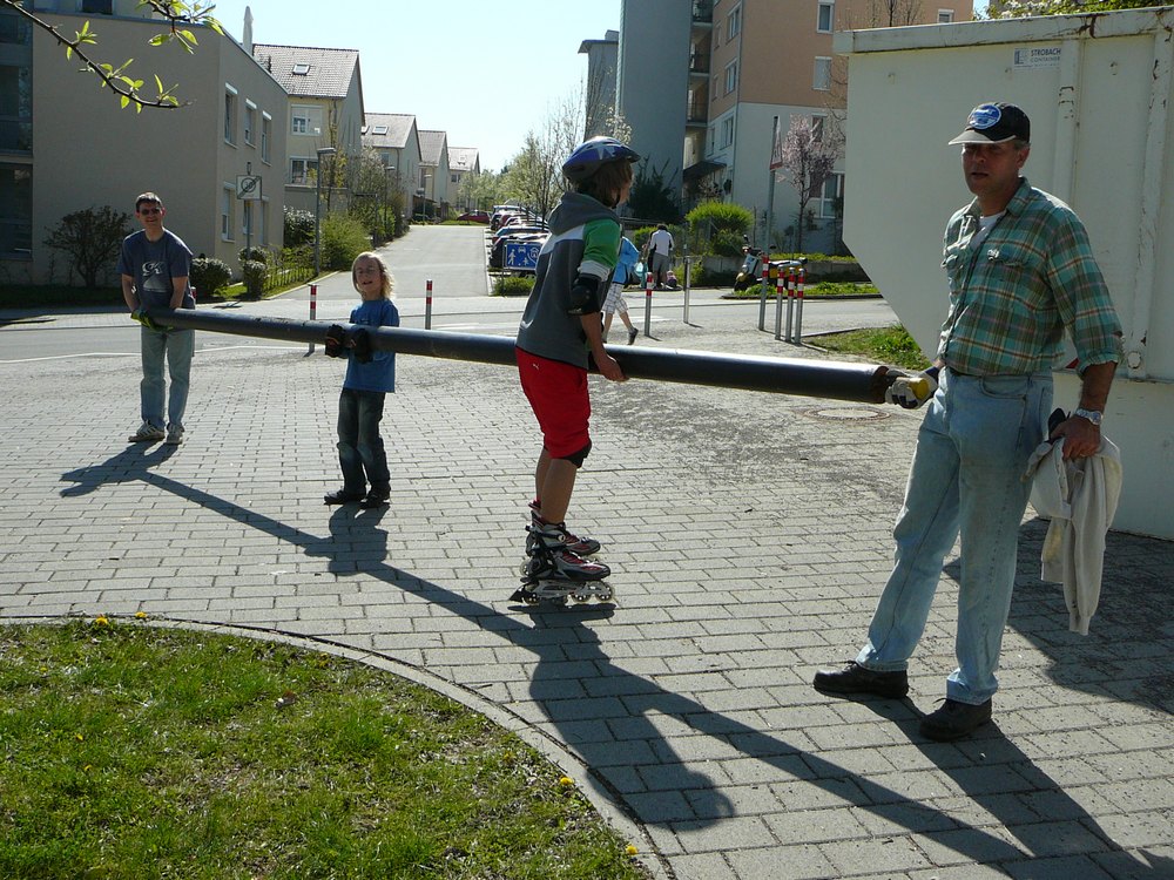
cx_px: 587
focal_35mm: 35
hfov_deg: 52.6
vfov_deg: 40.7
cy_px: 440
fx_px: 1187
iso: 80
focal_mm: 5.2
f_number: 5
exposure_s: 1/500
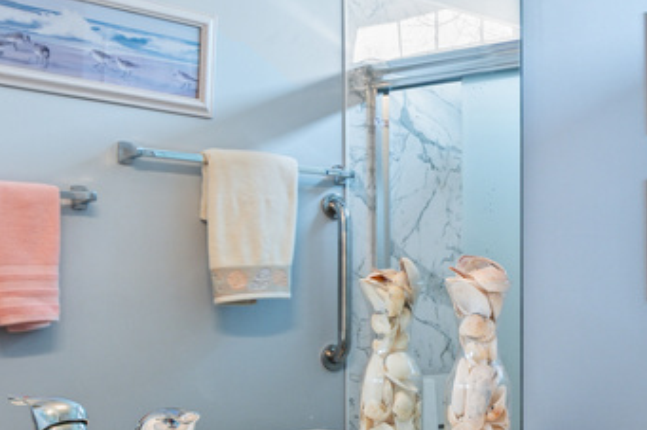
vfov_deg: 23.5
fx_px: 1024
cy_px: 322
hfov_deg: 29.4
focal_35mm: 57
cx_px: 806
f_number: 10
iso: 160
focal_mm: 12
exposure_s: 1/6
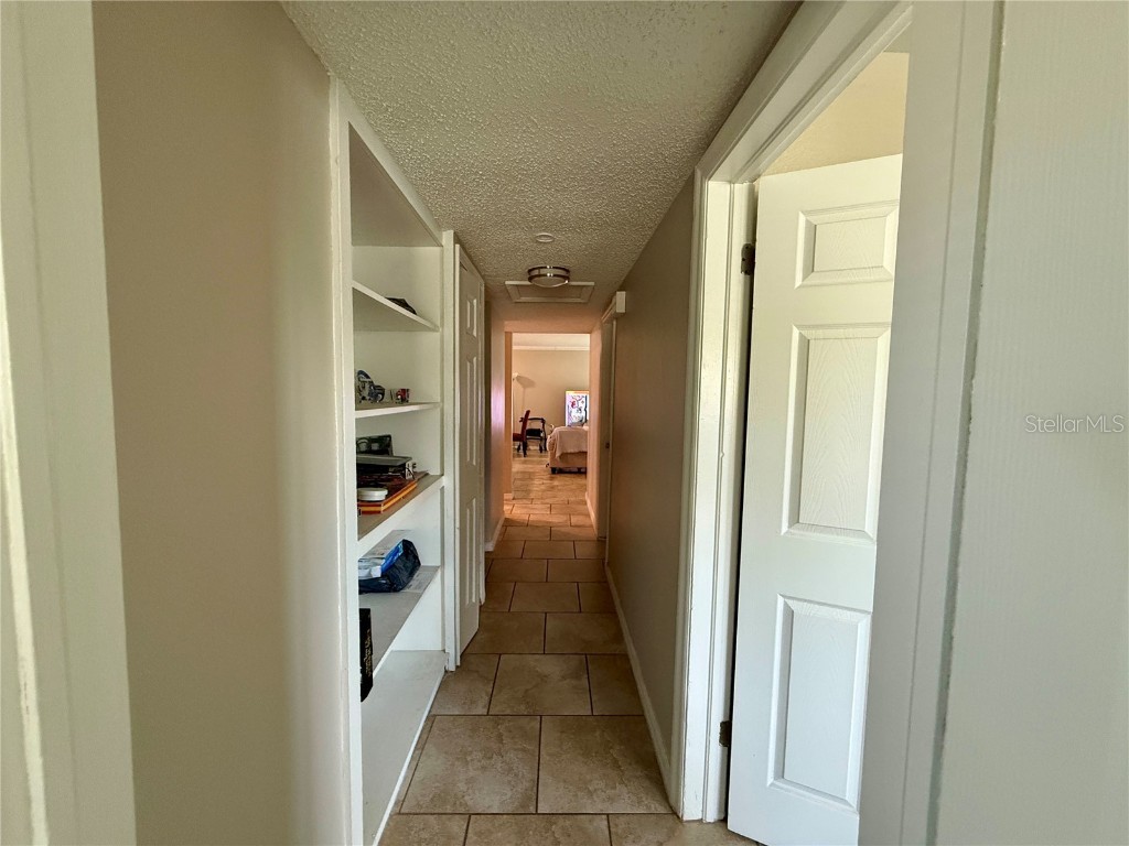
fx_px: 457
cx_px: 564
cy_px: 423
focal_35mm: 14
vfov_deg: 85.7
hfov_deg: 102.1
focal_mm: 2.22
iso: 400
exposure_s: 1/60
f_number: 2.2
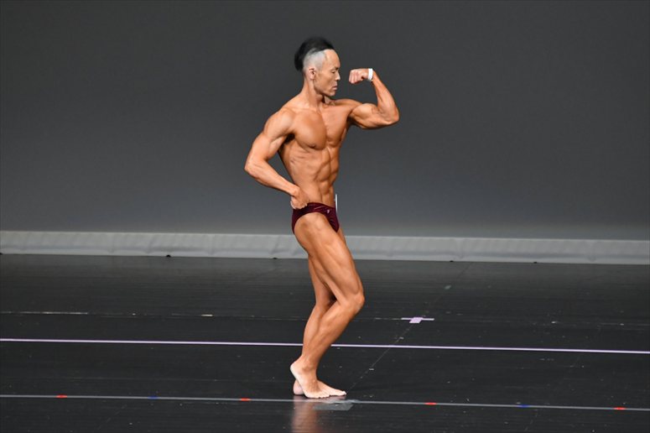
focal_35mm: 345
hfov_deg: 6.0
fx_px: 6226
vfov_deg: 4.0
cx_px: 325
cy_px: 216
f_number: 5.6
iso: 4000
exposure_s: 1/400
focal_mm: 230
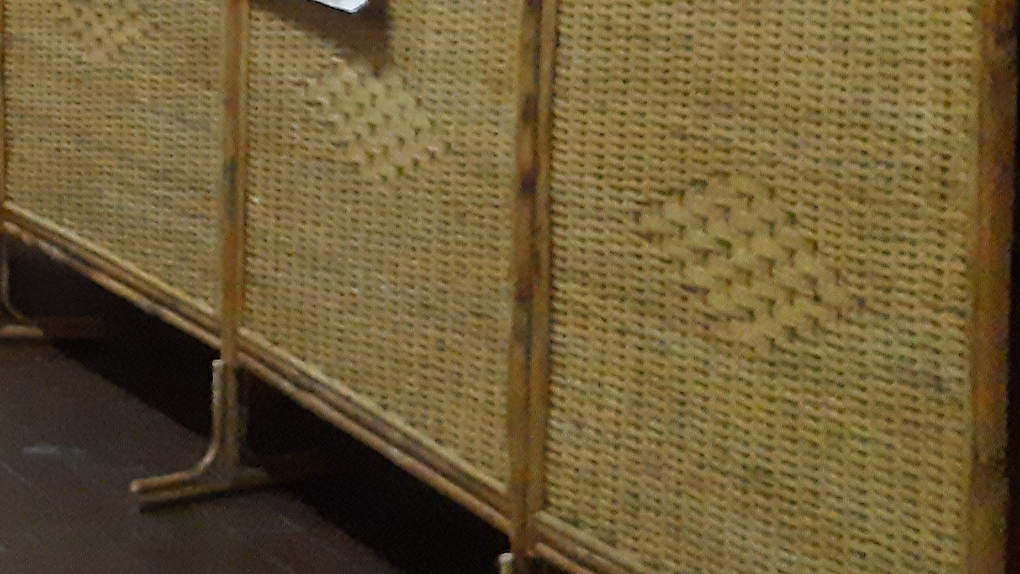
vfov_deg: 9.7
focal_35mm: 118
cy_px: -499
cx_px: -975
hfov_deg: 15.0
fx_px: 3192
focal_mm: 4.6
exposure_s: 1/33
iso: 400
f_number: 2
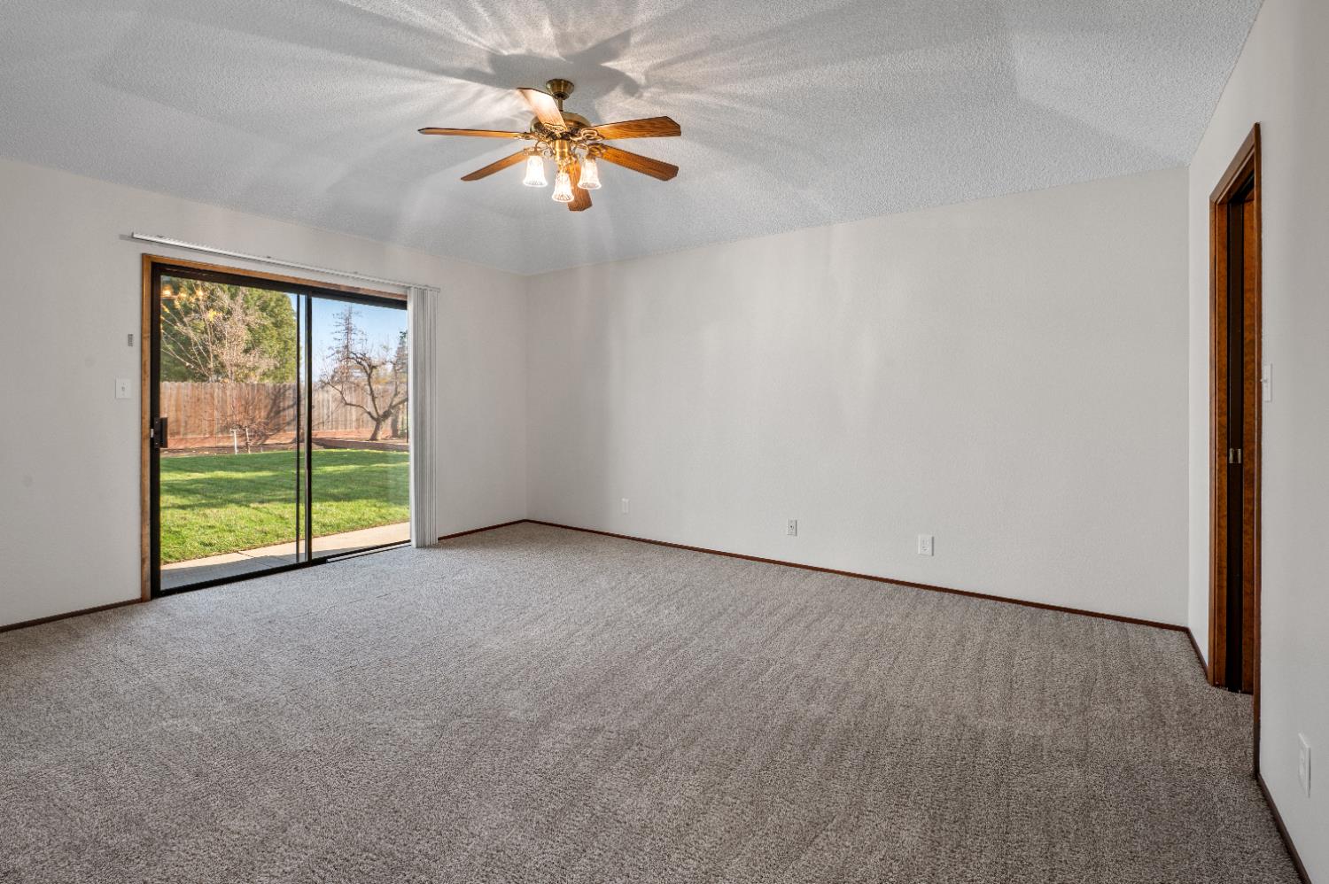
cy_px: 442
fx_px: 590
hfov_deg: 96.8
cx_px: 664
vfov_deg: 73.7
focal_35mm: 16
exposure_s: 1/5
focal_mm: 16
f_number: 9
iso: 250
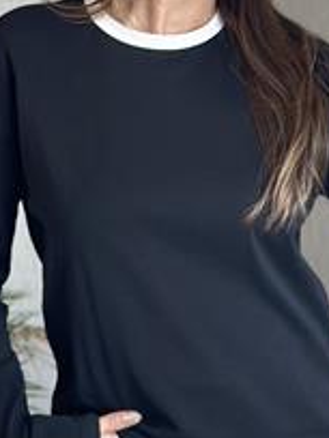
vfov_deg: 16.5
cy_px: 230
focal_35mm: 119
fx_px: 1508
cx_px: 215
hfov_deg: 12.4
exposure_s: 1/116
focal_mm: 6.86
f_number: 1.78
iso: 125
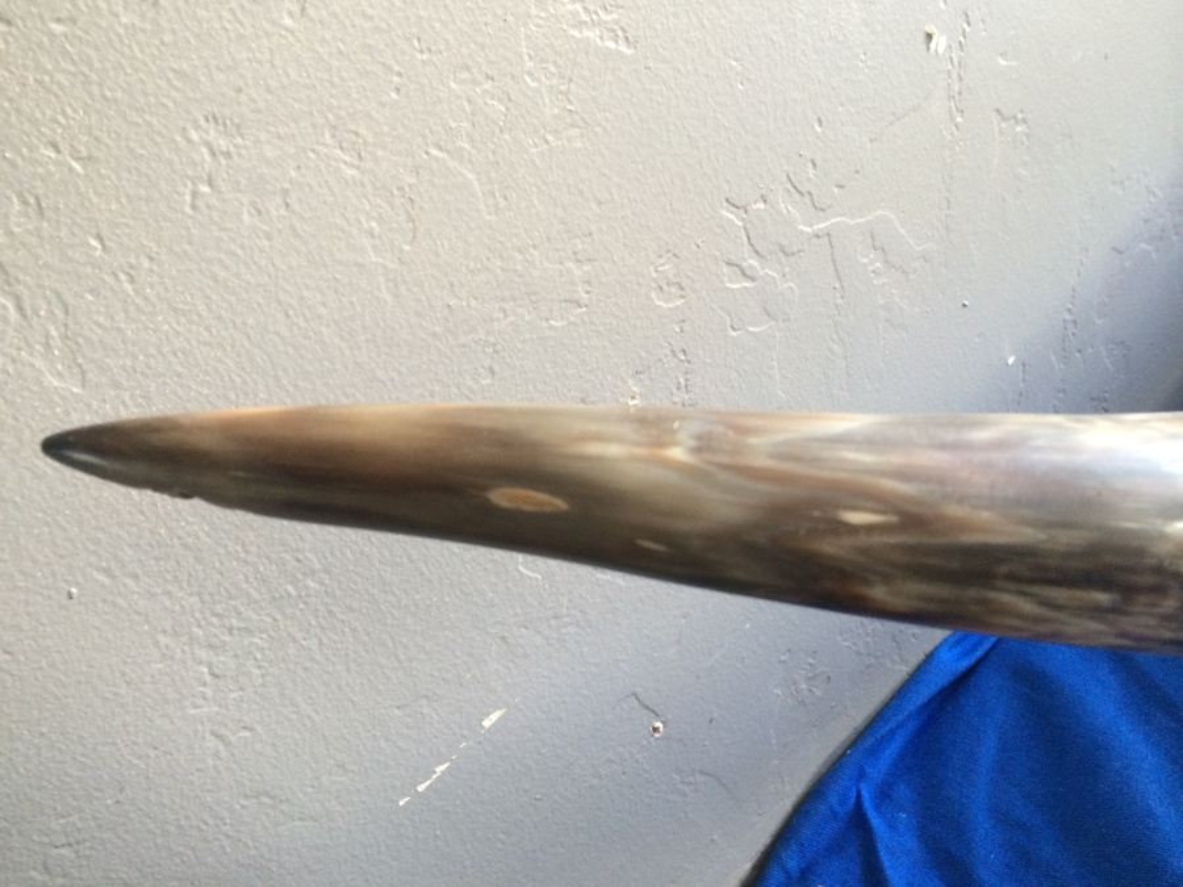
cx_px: 592
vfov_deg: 46.8
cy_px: 444
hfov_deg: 60.0
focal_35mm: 30
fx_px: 1025
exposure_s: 1/30
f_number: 2.2
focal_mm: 4.12
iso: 160
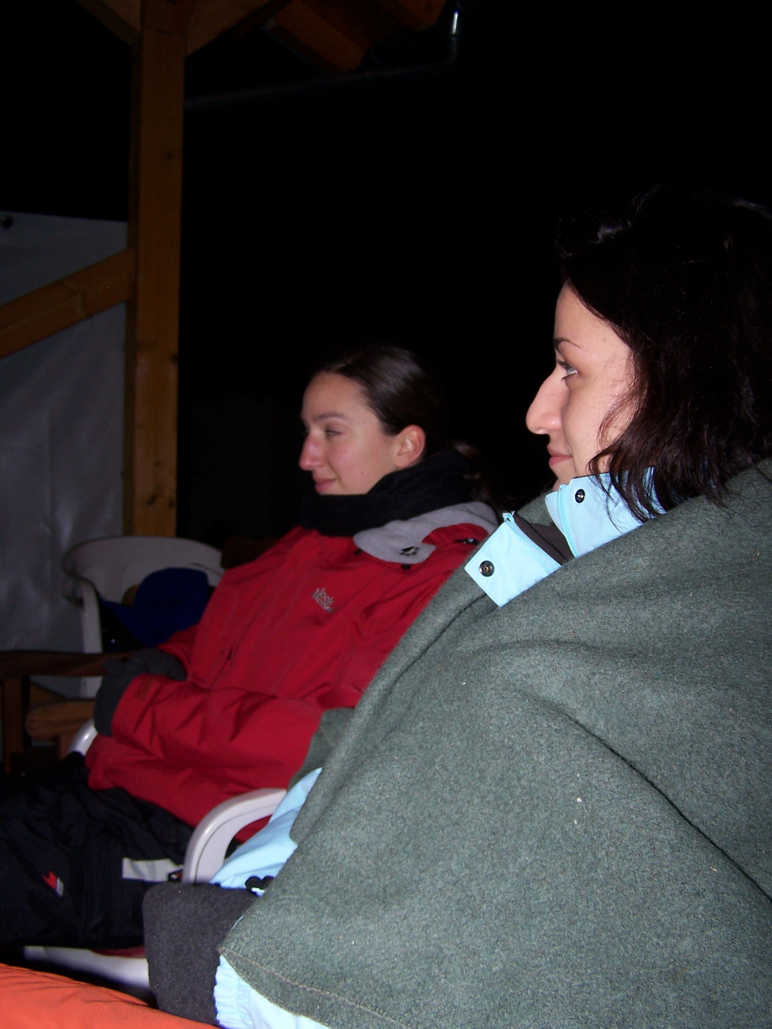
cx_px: 386
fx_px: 1130
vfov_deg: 49.0
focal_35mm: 38
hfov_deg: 37.7
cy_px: 514
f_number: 2.8
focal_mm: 6.3
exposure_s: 1/60
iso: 80
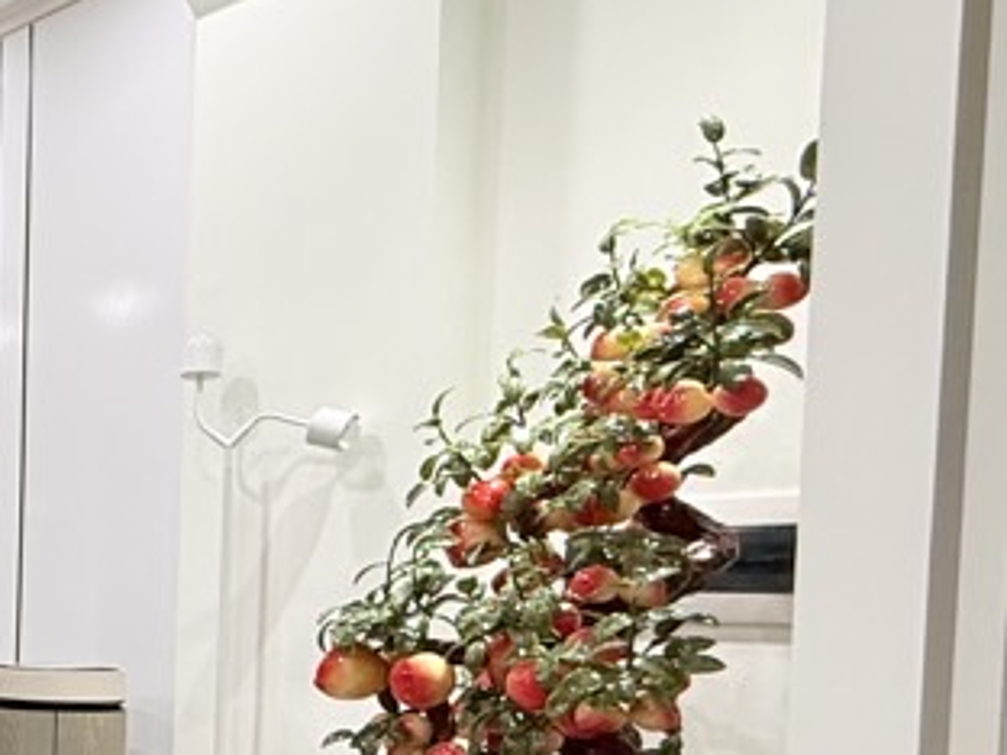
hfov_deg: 25.7
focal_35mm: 46
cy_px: 661
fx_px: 1338
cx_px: -620
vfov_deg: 30.3
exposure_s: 1/50
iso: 250
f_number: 2.2
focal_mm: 2.22
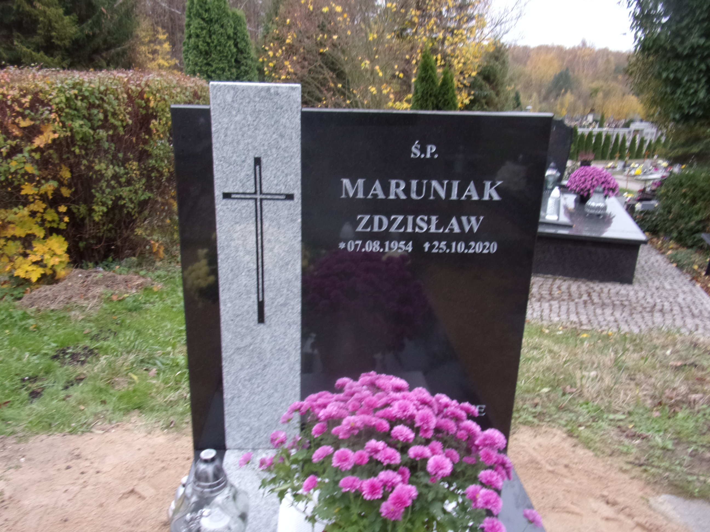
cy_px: 266
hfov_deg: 71.6
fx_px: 492
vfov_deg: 56.8
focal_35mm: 24
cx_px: 355
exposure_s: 1/34
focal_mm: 4.3
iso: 80
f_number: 3.3
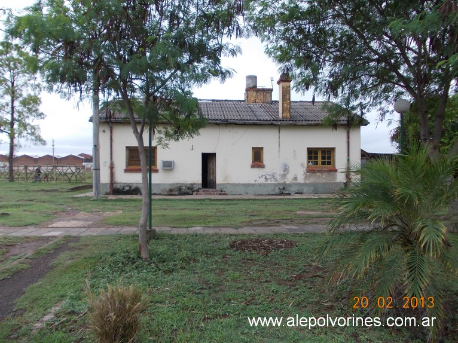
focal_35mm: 28
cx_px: 229
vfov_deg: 49.7
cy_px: 172
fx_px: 370
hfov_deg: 63.5
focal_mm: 4
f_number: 5.4
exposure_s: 1/200
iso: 80
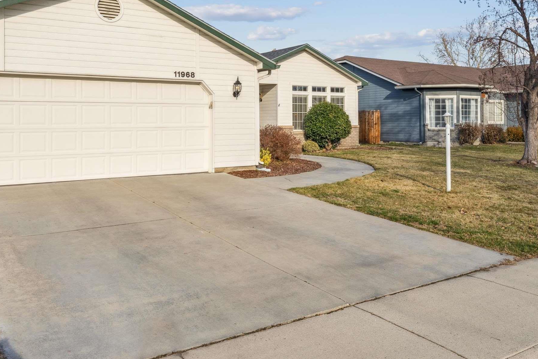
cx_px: 244
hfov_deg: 58.1
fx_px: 484
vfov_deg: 40.3
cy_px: 129
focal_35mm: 32
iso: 400
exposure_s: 1/400
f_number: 13
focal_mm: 18.8
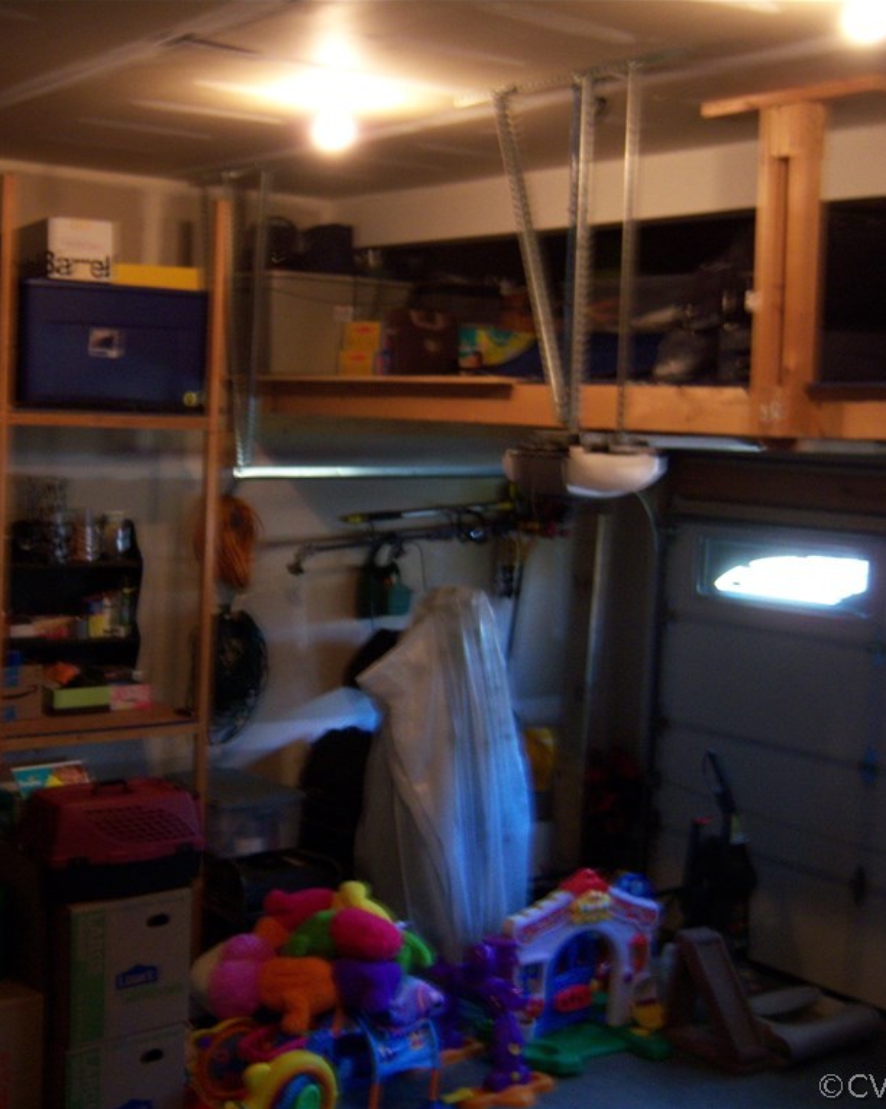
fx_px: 1542
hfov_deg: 31.6
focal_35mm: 47
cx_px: 243
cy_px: 554
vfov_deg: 39.6
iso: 160
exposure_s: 1/8
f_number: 2.8
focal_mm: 7.5
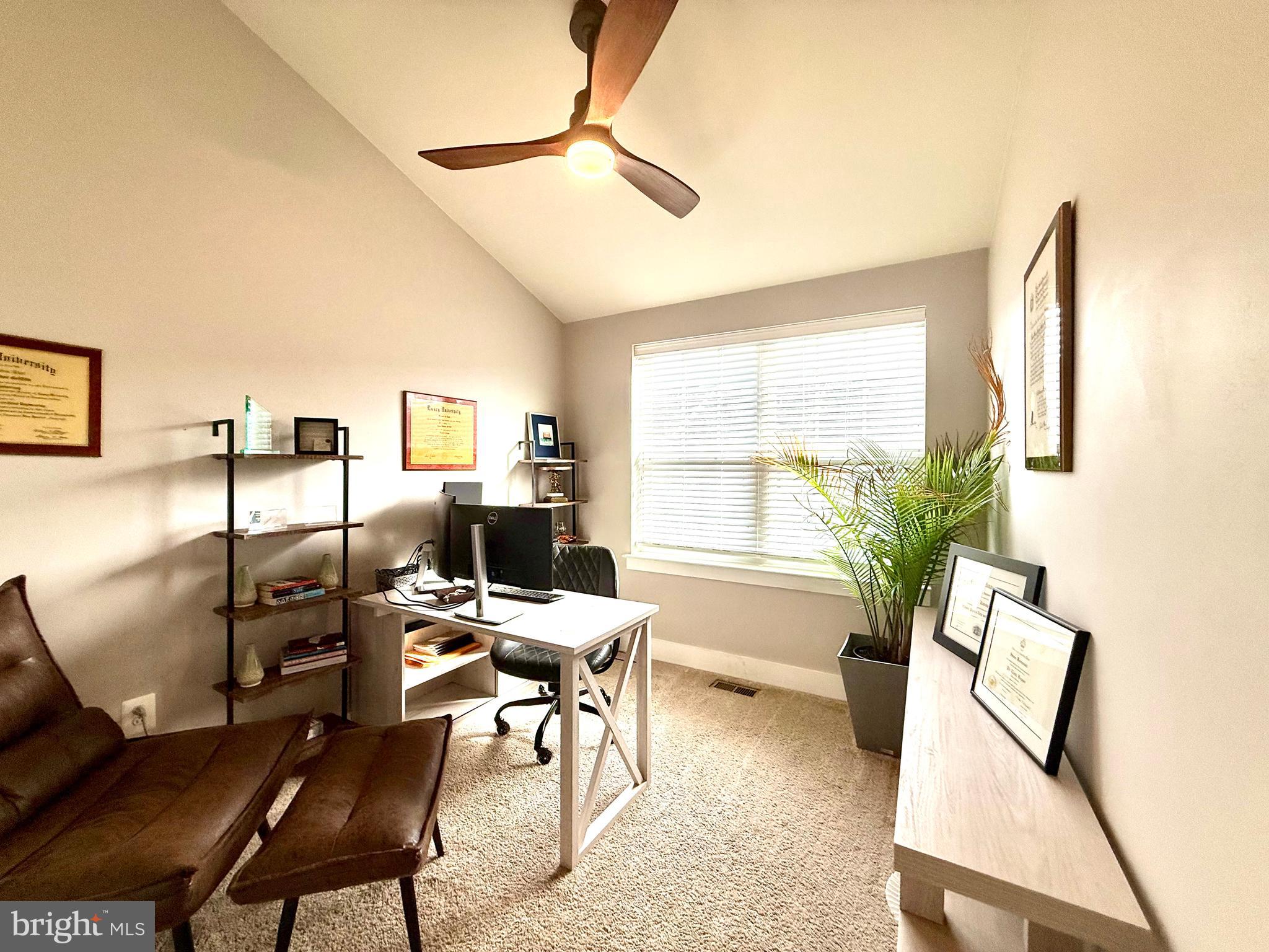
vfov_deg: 85.7
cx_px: 634
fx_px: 513
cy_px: 476
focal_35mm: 14
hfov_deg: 102.1
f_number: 2.2
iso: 64
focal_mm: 2.22
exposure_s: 1/222
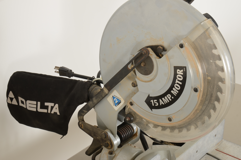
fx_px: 451
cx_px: 120
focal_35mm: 68
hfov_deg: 29.9
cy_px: 80
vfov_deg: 20.1
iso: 125
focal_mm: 45
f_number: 13
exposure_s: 1/125
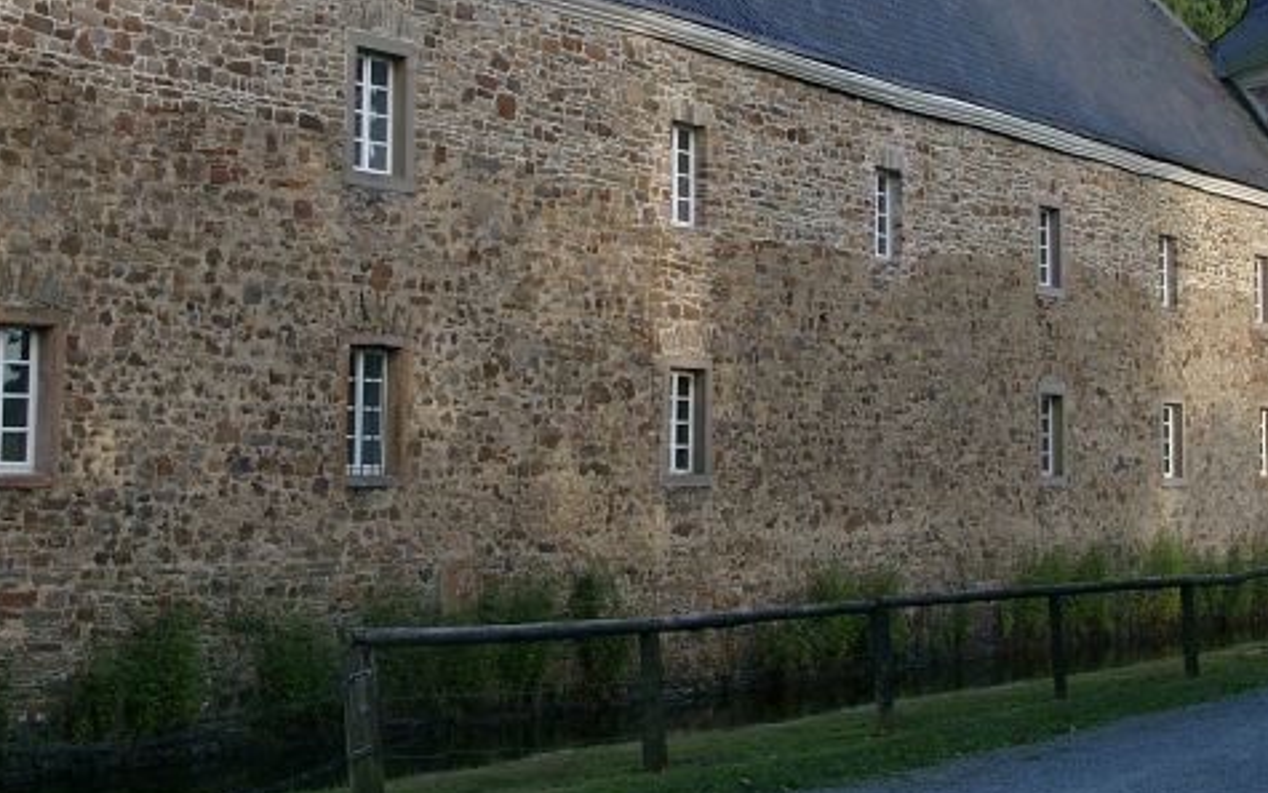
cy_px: 51
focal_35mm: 75
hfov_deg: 27.5
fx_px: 2592
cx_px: 542
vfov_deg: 17.1
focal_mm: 8.82
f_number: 4
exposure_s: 1/145
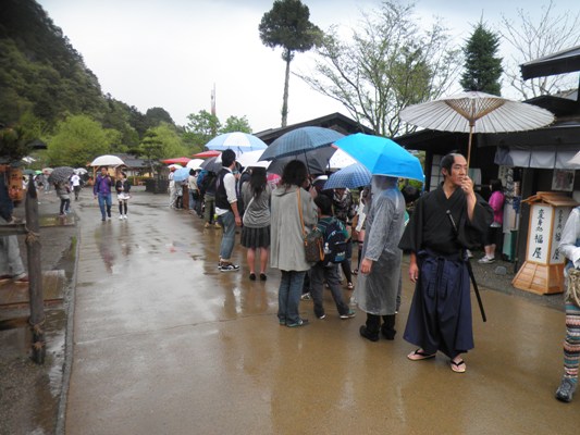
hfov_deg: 67.3
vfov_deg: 53.1
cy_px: 218
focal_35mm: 26
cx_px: 290
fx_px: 436
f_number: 2.8
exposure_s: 1/160
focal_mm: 4.7
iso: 64
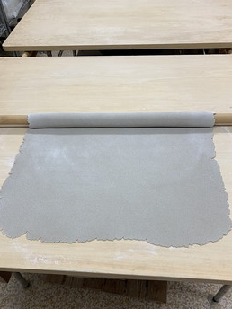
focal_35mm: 29
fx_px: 259
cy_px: 172
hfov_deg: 48.2
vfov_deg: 61.5
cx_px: 111
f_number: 1.8
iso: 40
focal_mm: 4.25
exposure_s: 1/100
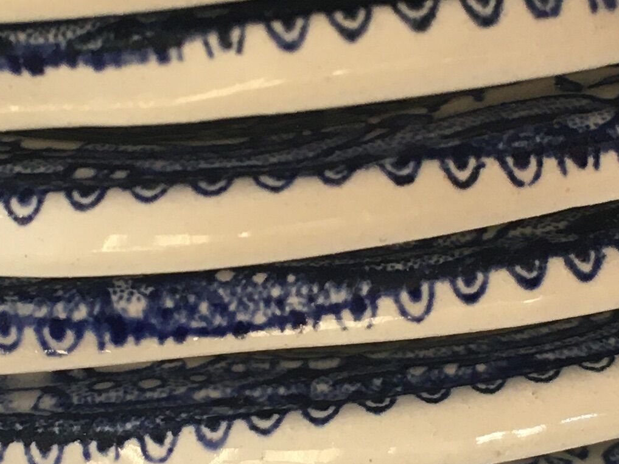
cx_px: 316
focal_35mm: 115
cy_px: 287
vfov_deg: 12.9
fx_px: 2057
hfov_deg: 17.1
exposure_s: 1/33
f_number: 2.2
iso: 40
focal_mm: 4.15
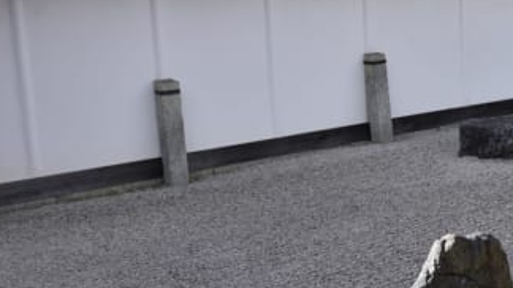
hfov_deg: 26.3
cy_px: 195
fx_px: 1047
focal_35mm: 77
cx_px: 497
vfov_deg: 15.6
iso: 200
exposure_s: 1/250
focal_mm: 35
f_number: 7.1
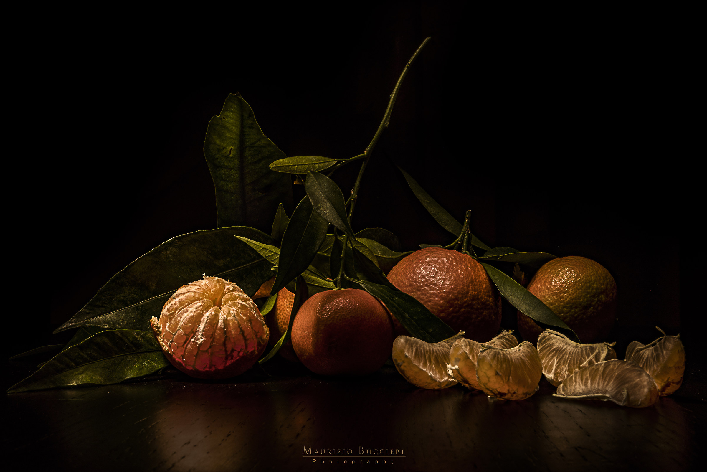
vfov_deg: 29.3
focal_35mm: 46
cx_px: 354
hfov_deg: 42.7
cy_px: 236
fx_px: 904
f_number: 32
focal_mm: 46
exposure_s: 10
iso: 100
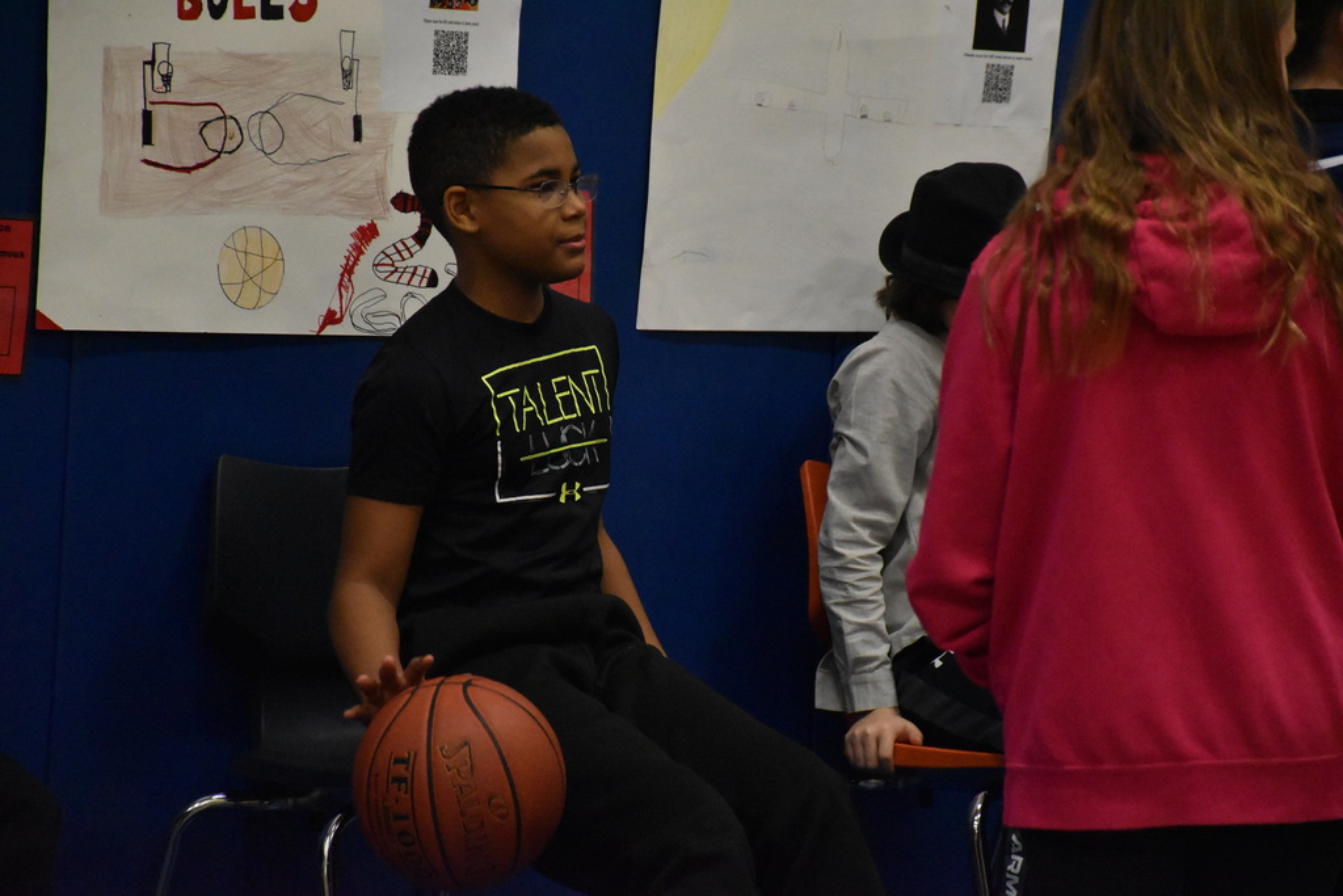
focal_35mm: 168
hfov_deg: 12.2
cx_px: 672
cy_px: 448
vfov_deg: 8.2
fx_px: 6268
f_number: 5.6
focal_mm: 112
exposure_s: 1/320
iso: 6400
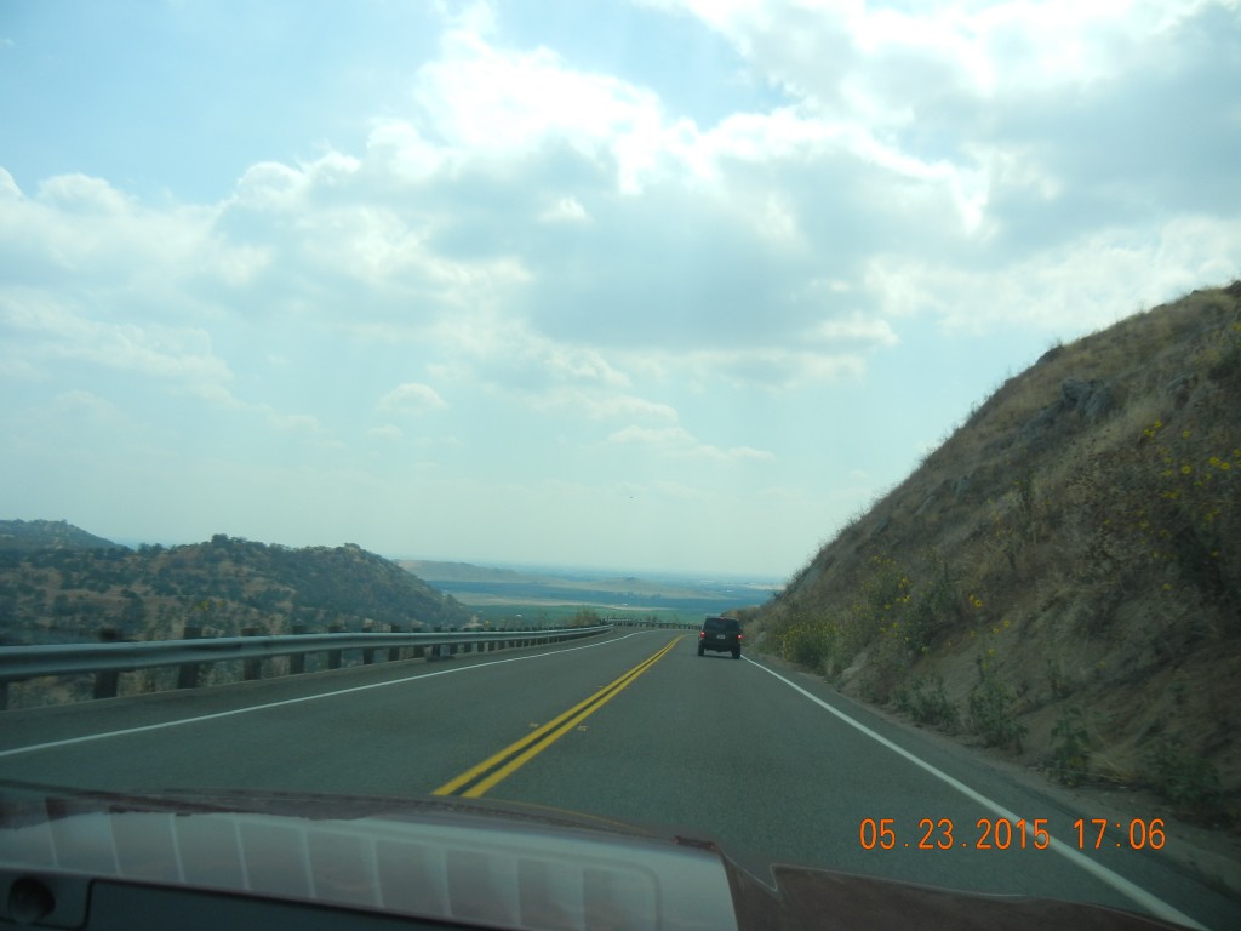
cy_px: 466
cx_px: 620
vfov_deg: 46.8
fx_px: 1076
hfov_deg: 60.0
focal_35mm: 30
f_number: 7
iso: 160
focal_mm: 5.4
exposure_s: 1/419
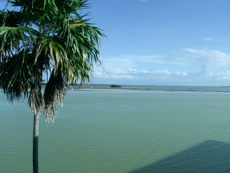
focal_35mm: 35
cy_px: 86
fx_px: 233
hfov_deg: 52.6
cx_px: 115
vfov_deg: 40.7
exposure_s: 1/250
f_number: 8
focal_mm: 5.86
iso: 50
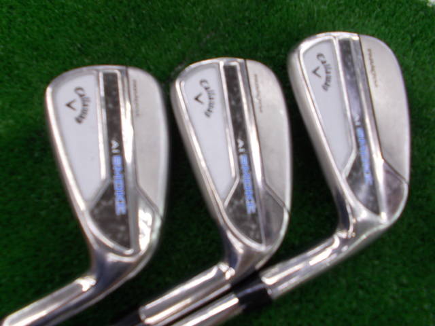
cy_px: 163
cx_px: 218
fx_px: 327
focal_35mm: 26
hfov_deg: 67.3
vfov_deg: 53.1
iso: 80
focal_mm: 4.6
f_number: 3.2
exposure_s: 1/25
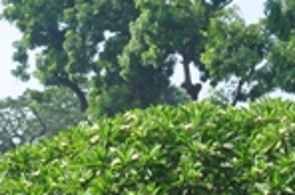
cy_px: 281
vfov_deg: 8.0
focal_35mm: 168
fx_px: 1374
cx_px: -192
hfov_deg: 11.6
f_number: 11
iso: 200
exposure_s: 1/125
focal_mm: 22
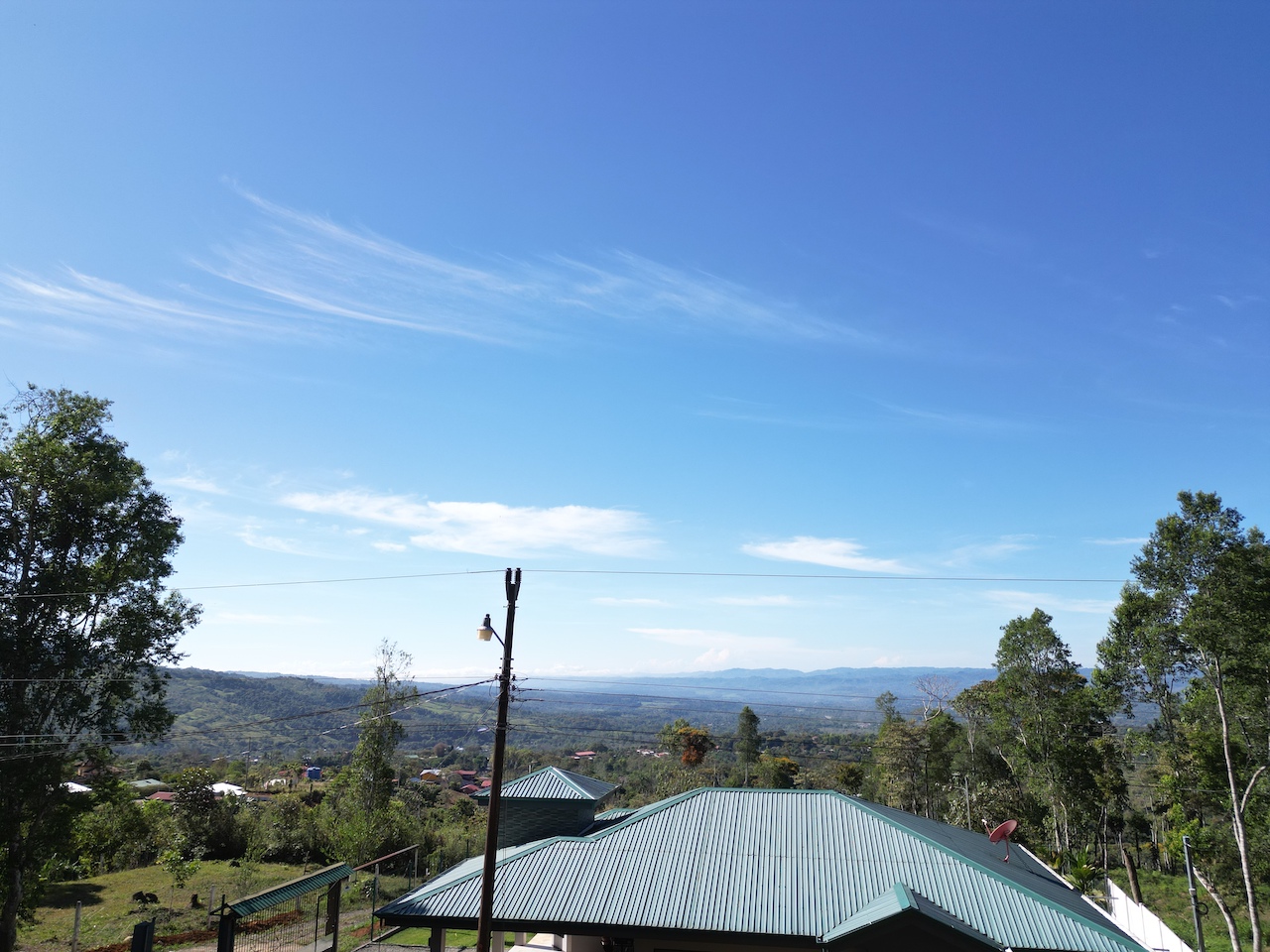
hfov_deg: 71.6
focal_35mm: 24
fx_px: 881
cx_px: 635
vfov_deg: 56.8
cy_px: 476
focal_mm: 6.72
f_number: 1.7
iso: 100
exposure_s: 1/2000
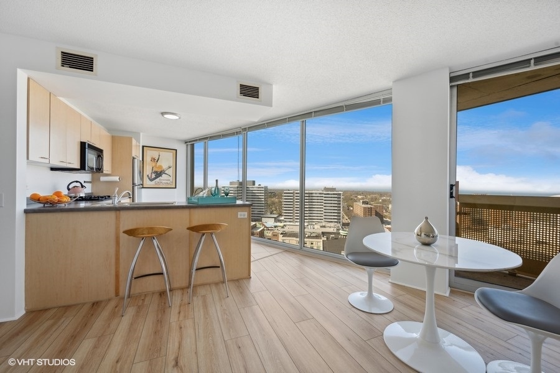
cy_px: 186
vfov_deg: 79.2
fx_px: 226
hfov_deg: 102.3
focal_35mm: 14
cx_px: 280
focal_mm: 14.5
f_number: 9.5
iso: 200
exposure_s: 1/45
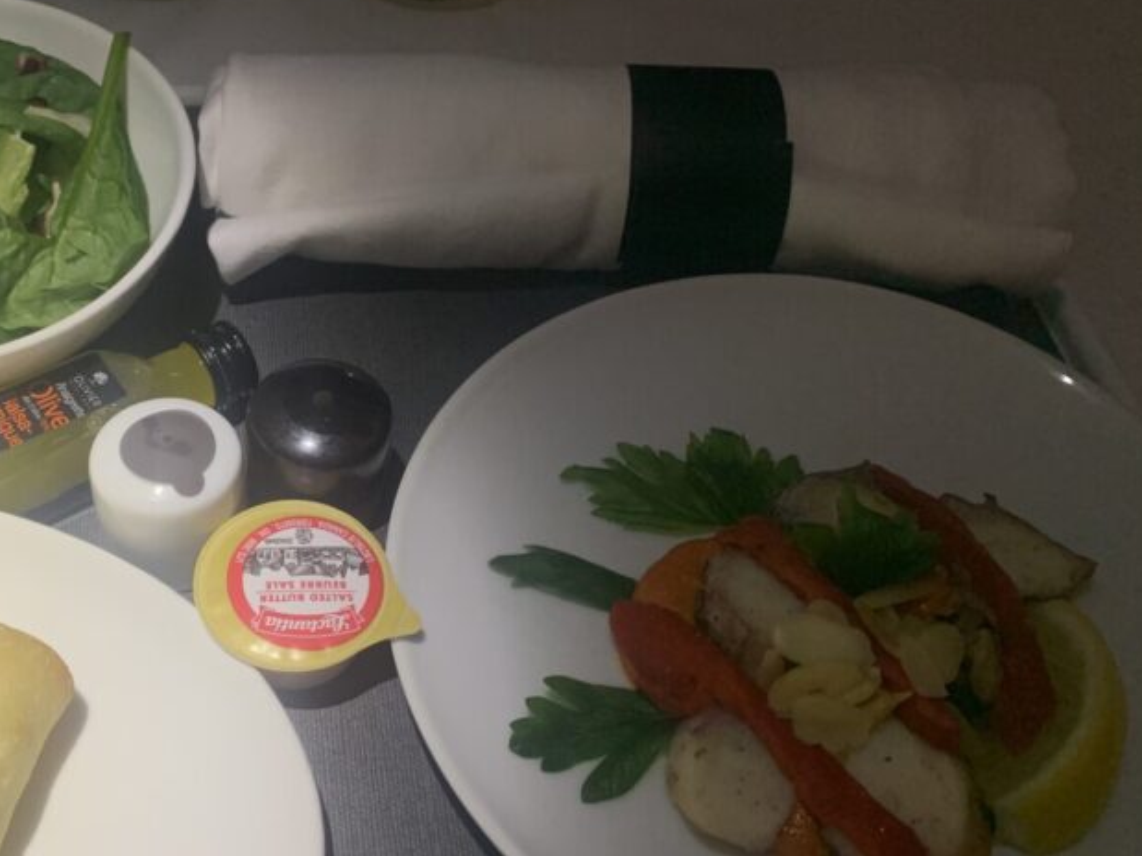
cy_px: 445
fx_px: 1418
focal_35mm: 43
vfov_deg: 33.6
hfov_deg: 43.0
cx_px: 339
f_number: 1.8
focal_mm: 4.25
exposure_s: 1/42
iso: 125
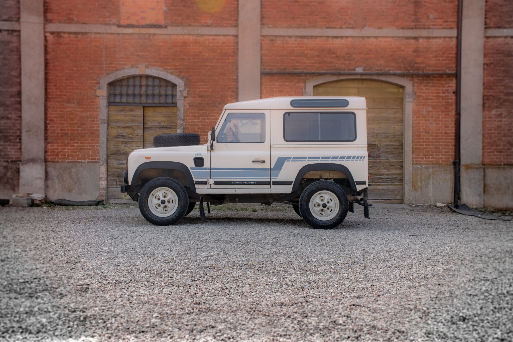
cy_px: 171
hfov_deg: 43.6
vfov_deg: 29.9
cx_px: 256
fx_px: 641
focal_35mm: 45
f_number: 8
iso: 500
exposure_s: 1/500
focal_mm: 30
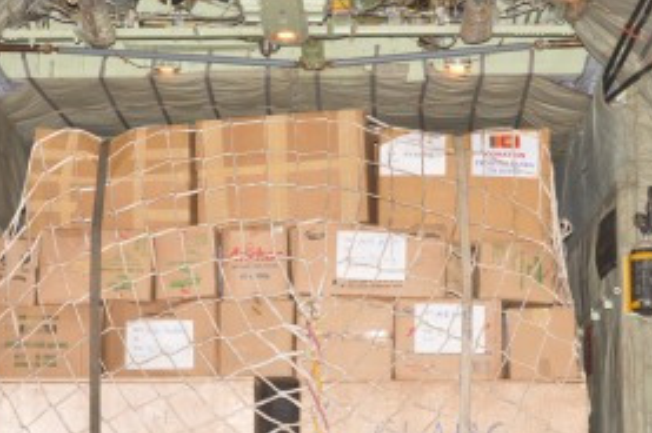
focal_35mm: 78
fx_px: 1411
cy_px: 278
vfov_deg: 17.4
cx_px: 299
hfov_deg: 26.0
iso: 800
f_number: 3.8
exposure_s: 1/100
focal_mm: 24
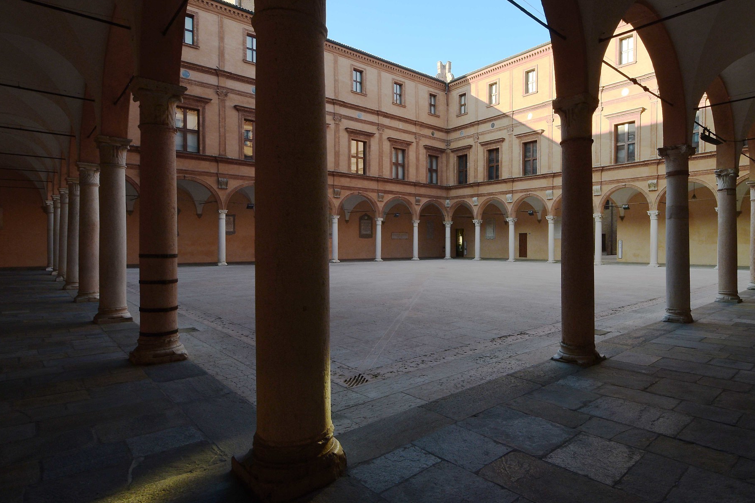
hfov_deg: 83.2
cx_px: 445
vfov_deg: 61.9
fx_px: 419
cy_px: 255
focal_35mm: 20
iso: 200
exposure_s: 1/60
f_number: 10
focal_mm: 10
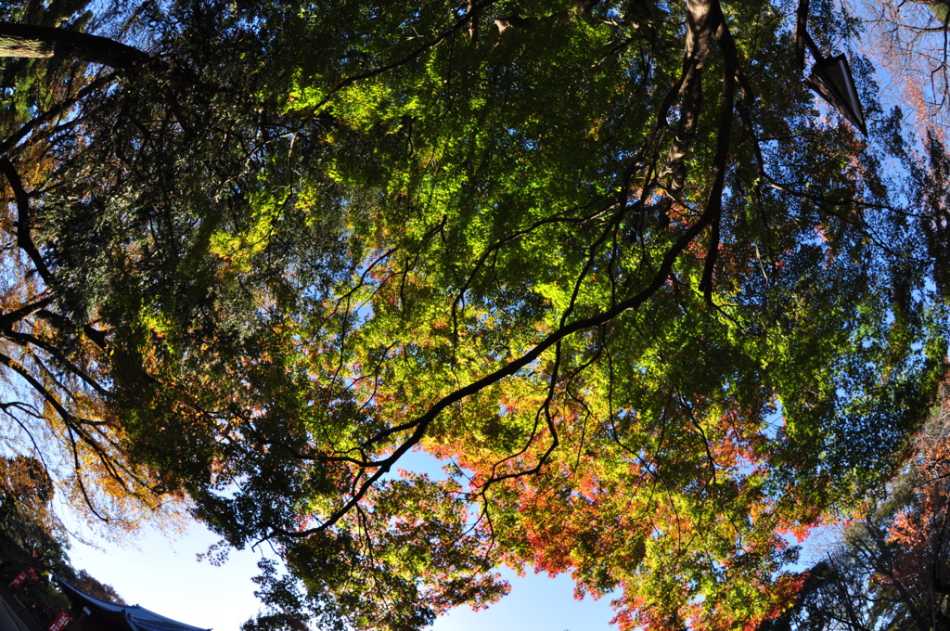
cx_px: 475
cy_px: 316
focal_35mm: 15
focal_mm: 10
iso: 640
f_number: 10
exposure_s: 1/400
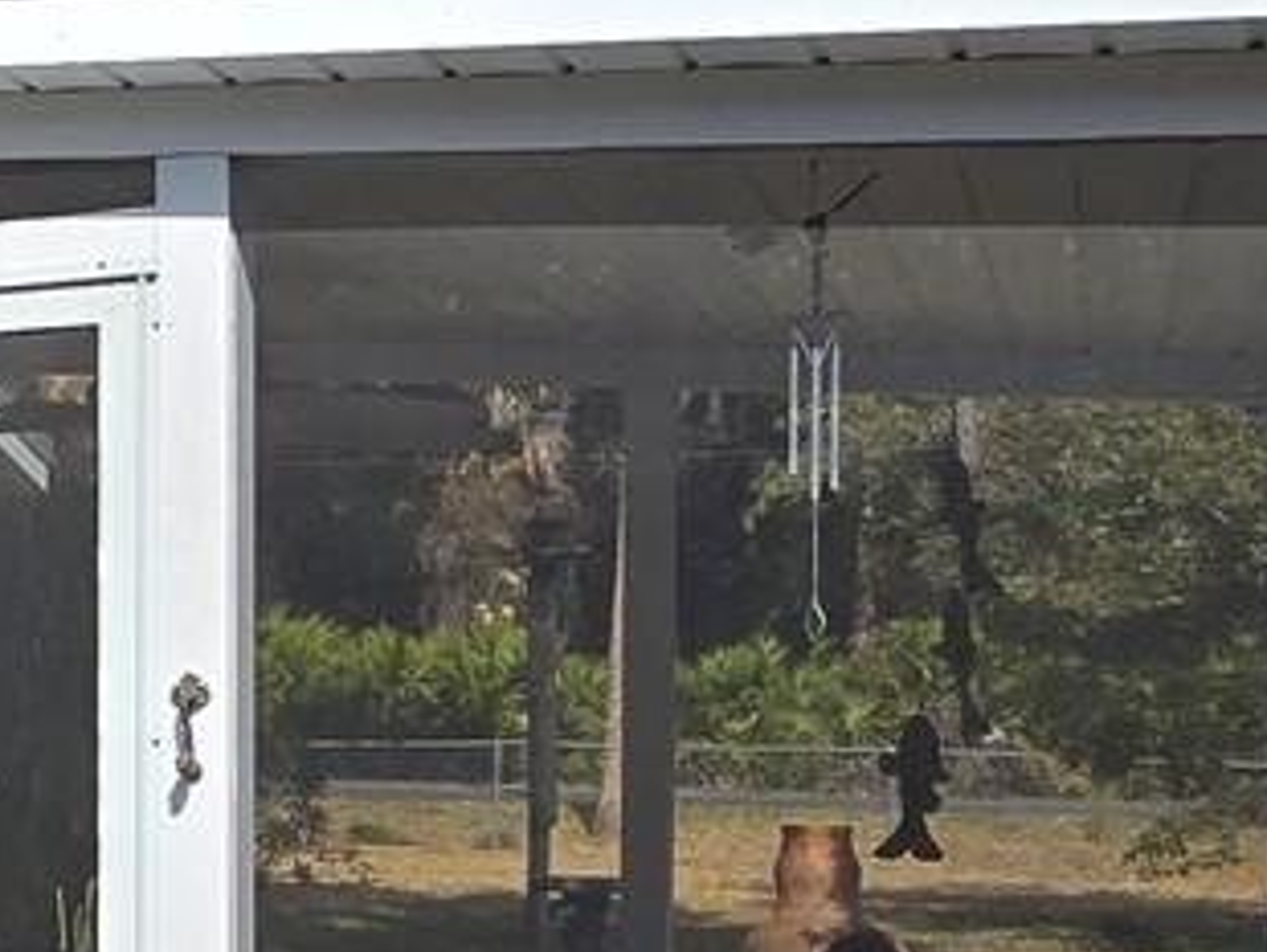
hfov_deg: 21.5
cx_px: -871
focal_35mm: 67
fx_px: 2454
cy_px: 703
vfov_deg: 21.8
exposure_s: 1/2517
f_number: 2.2
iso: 50
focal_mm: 2.2
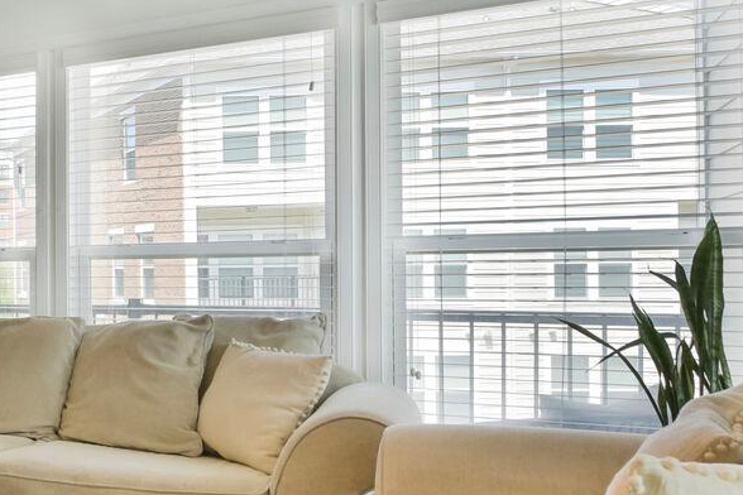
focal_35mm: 47
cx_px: -299
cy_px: 295
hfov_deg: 29.9
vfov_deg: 28.6
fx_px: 970
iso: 200
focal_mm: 16
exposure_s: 1/30
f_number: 8
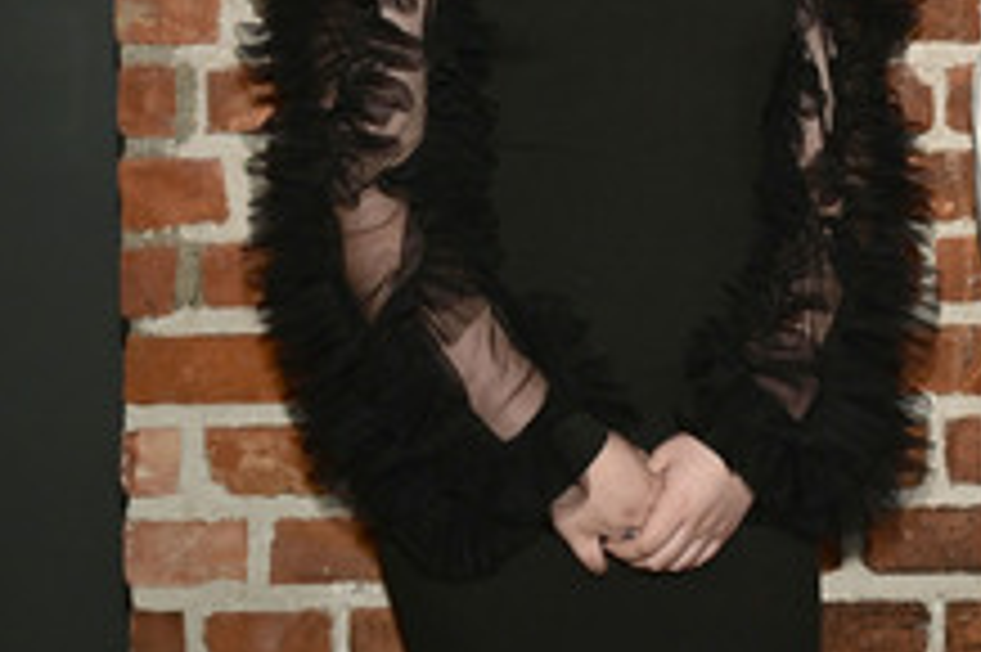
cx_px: 866
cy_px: 45
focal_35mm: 87
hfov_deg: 22.9
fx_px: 2369
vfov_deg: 15.5
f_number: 5
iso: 1600
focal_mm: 42
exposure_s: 1/200
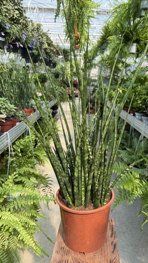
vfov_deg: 69.9
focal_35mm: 27
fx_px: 189
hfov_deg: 42.6
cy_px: 131
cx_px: 91
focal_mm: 6.76
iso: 100
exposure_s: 1/979
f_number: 1.78
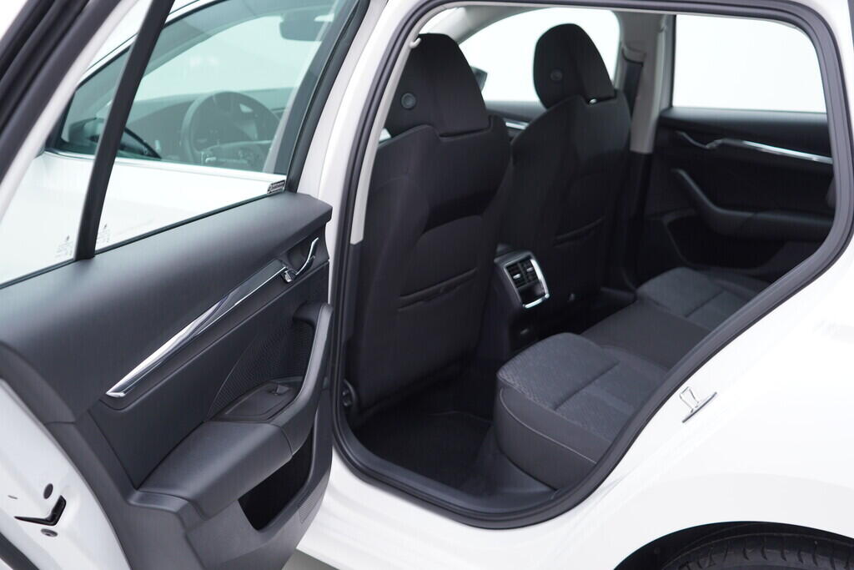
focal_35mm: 36
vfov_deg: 36.9
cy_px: 285
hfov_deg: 53.1
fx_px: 854
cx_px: 427
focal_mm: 24
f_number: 2.8
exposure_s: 1/40
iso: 125
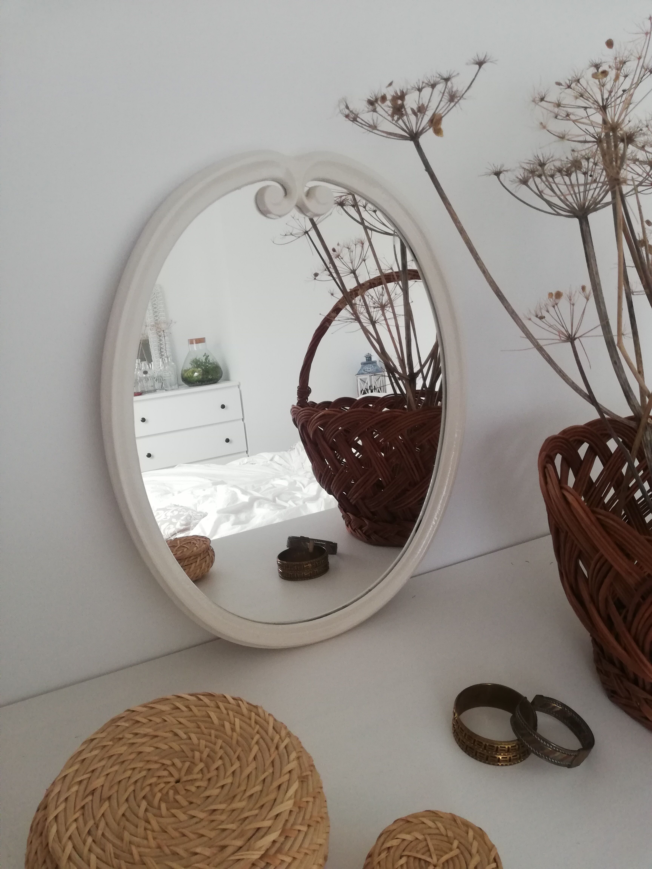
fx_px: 653
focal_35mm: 26
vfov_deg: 67.3
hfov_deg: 53.1
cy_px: 434
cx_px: 326
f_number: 2.2
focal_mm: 3.81
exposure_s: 1/33.3
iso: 200
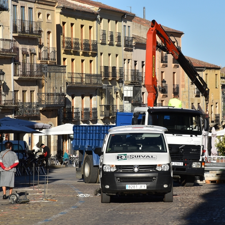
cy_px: 112
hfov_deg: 8.1
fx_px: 1581
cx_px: 138
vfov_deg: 8.1
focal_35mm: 215
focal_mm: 112
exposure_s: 1/500
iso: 200
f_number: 11
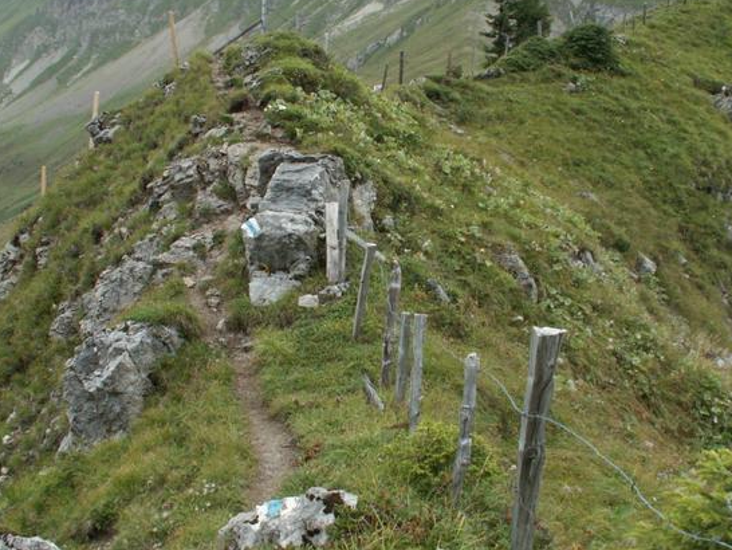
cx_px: 421
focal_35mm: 41
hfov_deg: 45.6
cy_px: 251
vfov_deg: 35.1
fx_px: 867
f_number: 4.5
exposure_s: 1/30
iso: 50
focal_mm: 5.86
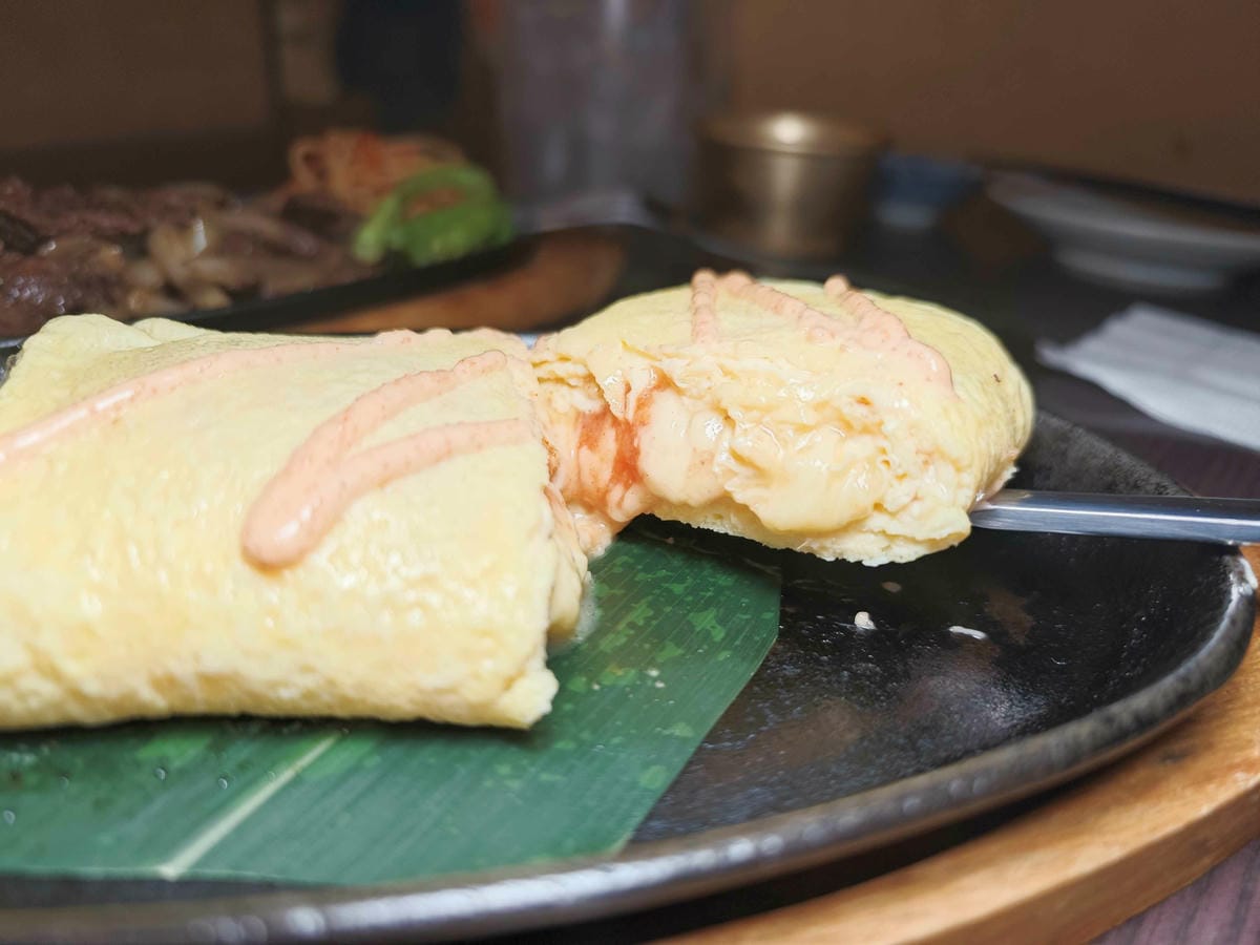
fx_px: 837
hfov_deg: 73.9
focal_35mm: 23
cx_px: 630
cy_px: 472
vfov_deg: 58.9
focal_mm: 8.72
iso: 400
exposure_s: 1/60.1
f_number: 2
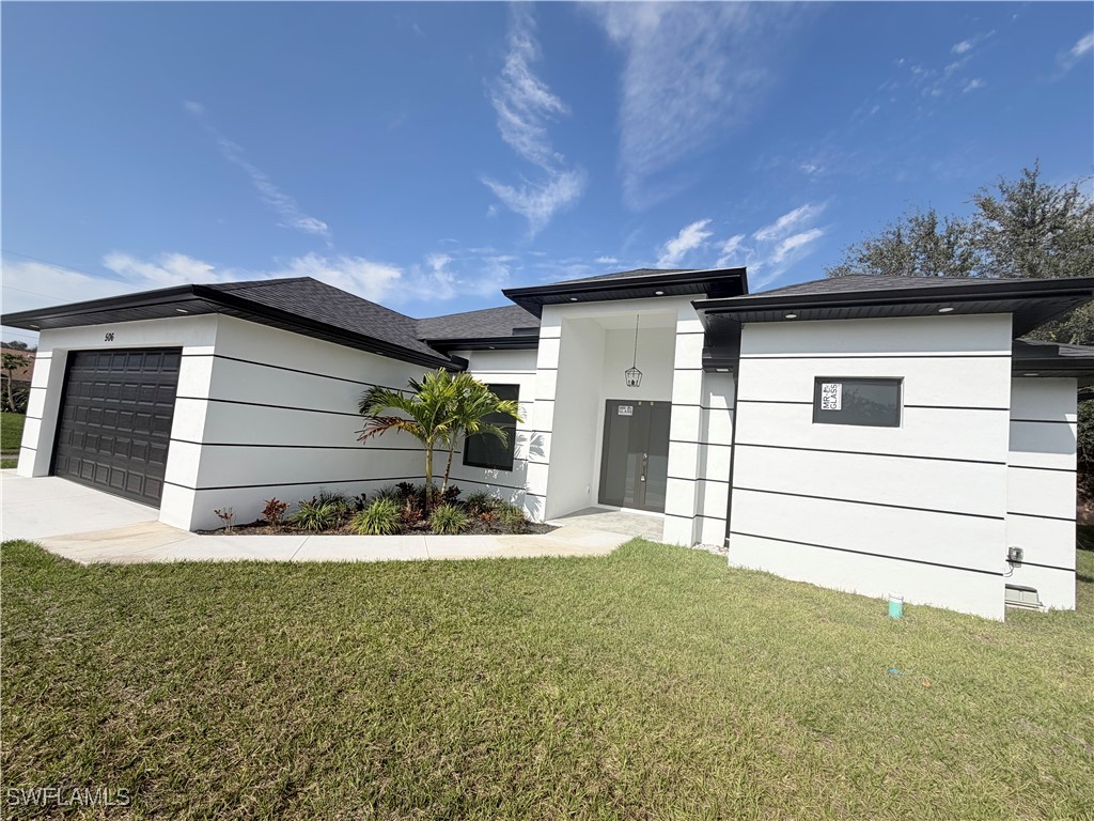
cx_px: 547
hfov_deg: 102.1
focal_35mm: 14
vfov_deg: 85.7
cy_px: 410
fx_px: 442
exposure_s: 1/1698
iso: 20
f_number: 2.2
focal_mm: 2.22
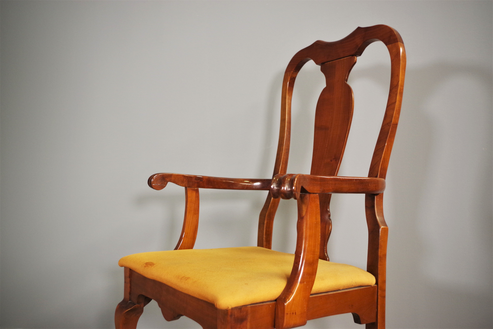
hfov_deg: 53.1
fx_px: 493
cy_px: 164
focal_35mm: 36
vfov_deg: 36.9
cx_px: 246
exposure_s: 1/60
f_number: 4
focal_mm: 24.38
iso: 400
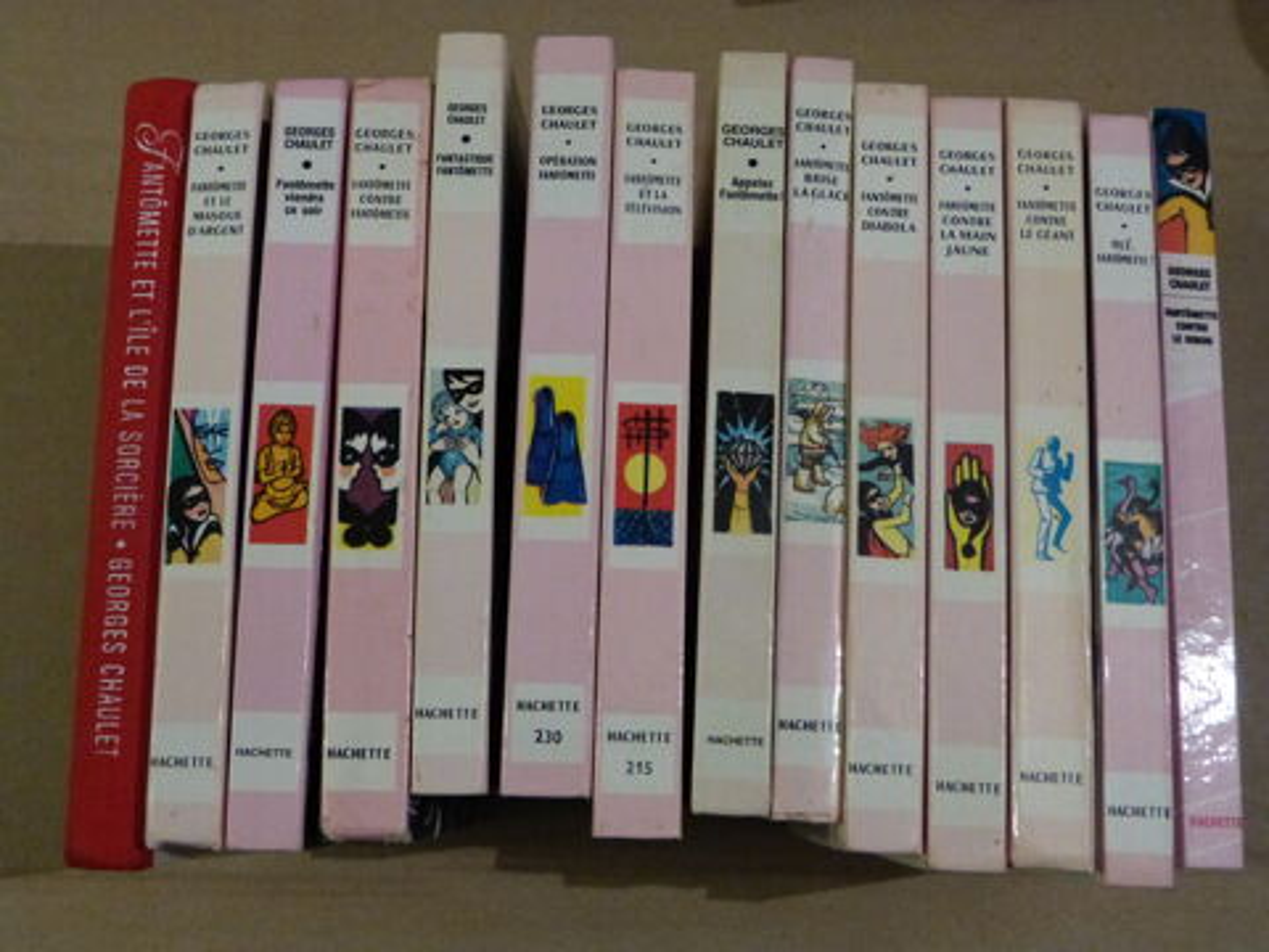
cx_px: 634
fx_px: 1356
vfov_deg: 38.7
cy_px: 476
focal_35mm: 37
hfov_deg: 50.1
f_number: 3.1
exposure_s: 1/15
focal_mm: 6.5
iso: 800
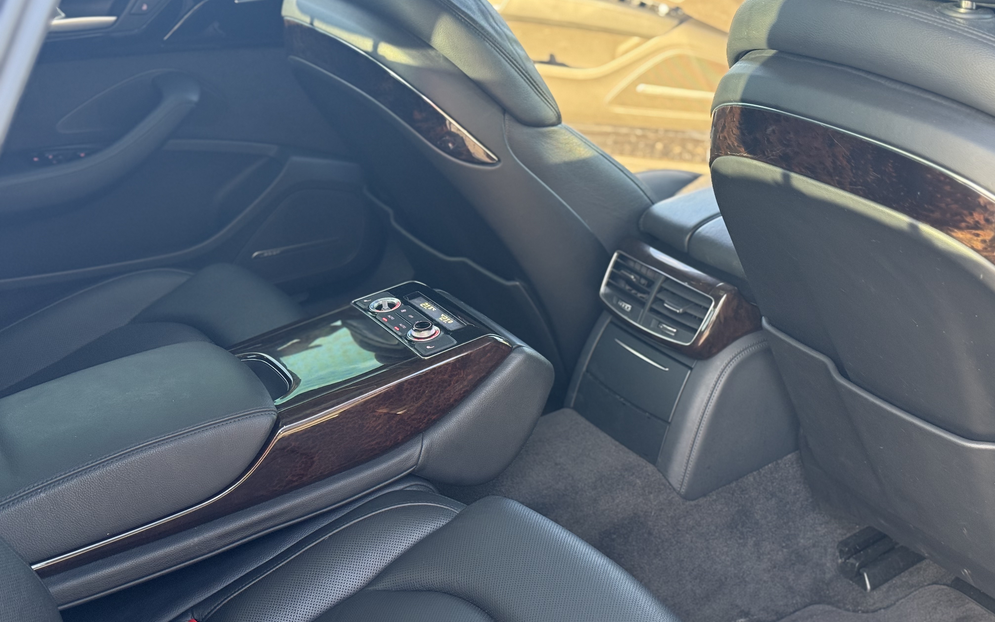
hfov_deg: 39.6
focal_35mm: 51
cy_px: 323
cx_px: 498
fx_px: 1383
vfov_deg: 25.3
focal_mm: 6.76
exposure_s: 1/93
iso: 200
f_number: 1.78
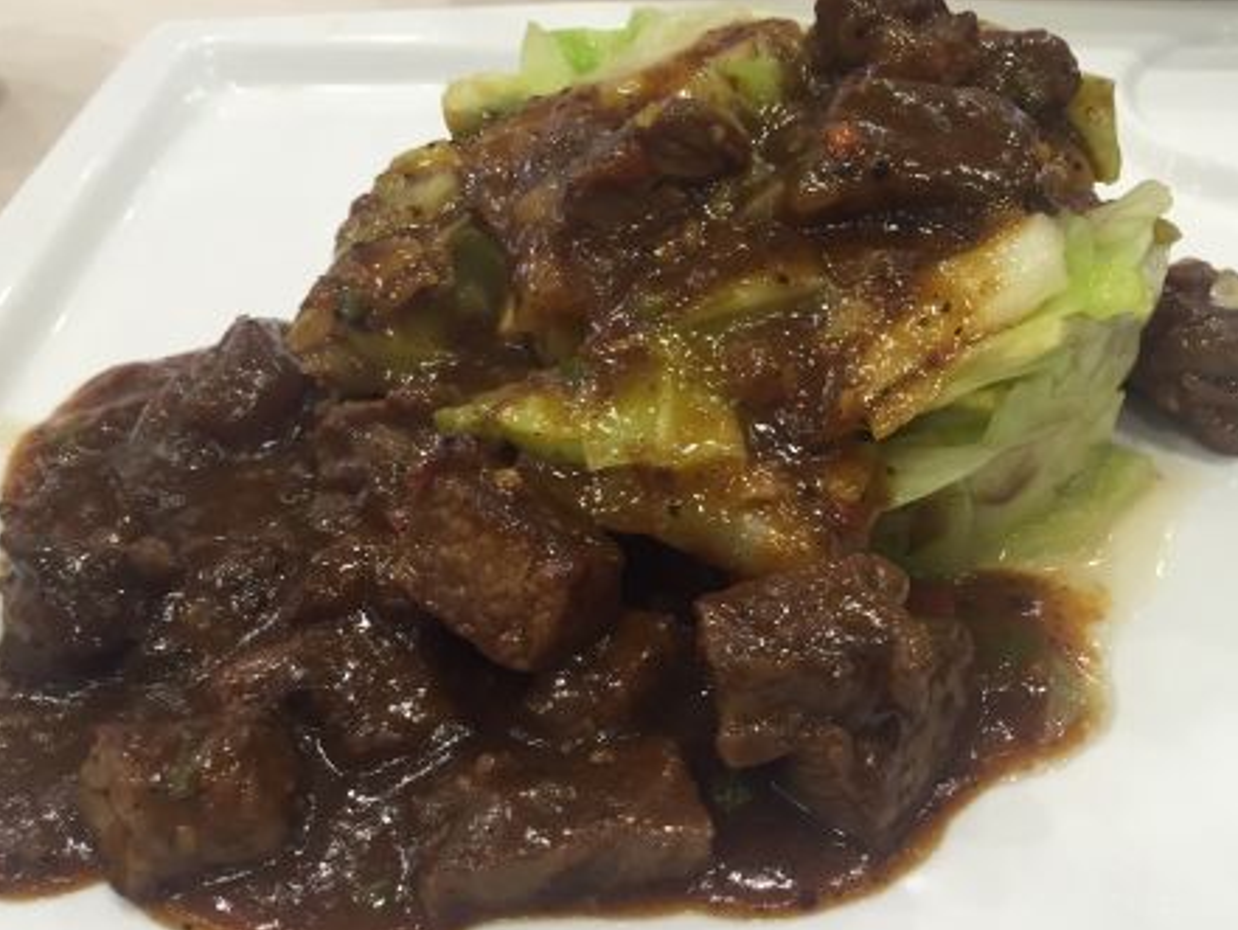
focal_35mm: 46
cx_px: 747
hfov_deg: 41.0
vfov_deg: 31.5
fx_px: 1646
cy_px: 462
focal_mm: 4.15
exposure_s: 1/30
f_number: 2.2
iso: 64
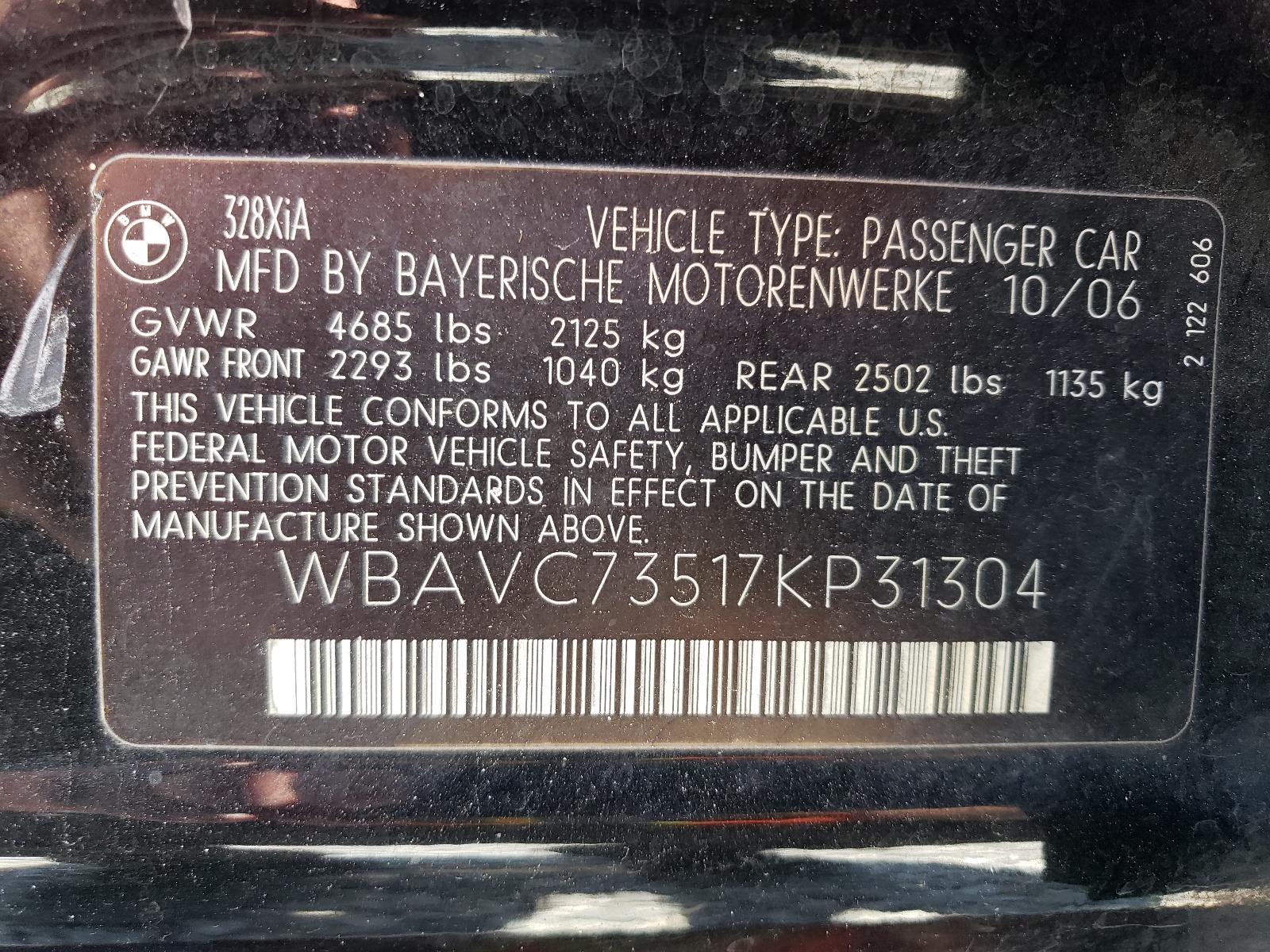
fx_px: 954
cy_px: 476
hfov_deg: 67.3
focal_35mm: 26
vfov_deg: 53.1
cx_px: 635
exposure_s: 1/120
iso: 89
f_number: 1.5
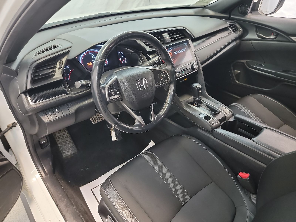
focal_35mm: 24
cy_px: 111
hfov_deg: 71.6
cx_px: 148
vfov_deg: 56.8
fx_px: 205
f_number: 1.8
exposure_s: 1/39
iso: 785
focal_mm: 6.7
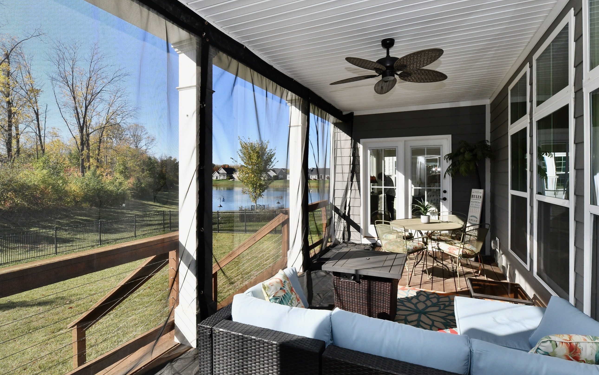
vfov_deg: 68.0
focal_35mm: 17
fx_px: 278
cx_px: 316
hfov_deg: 94.3
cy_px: 181
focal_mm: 14
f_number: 18
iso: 640
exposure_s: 1/250
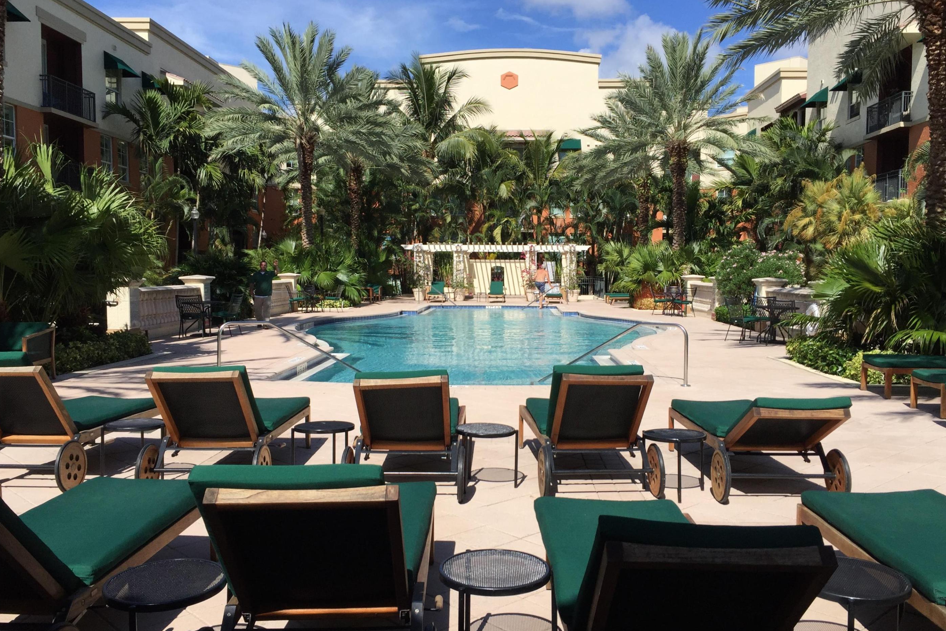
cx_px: 481
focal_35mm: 31
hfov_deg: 60.3
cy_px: 322
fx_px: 815
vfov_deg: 42.3
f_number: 2.2
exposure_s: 1/2825
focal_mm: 4.15
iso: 32
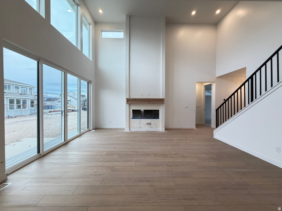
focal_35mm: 14
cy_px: 106
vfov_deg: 85.7
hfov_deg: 102.1
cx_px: 141
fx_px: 114
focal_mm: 2.22
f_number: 2.2
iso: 200
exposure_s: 1/120
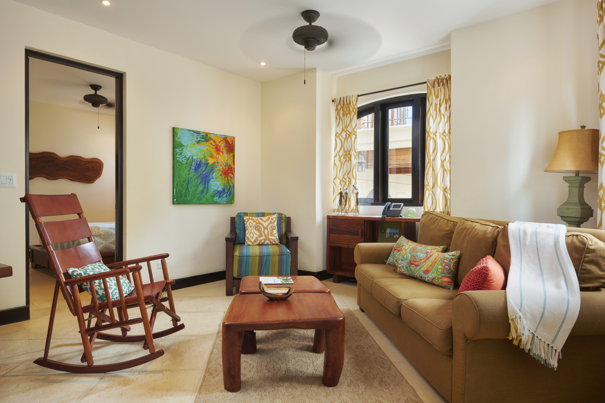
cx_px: 302
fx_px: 370
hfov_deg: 78.6
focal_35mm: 22
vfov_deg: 57.2
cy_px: 202
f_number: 11
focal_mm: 22
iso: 100
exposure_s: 1/2.5
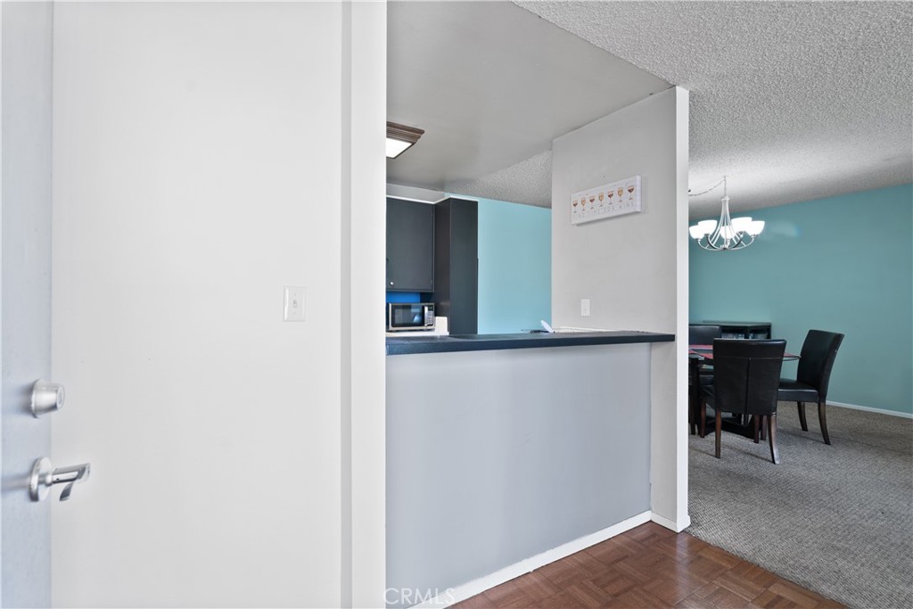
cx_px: 456
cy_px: 304
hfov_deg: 96.7
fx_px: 406
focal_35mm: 16
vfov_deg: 73.8
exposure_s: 1/2
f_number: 6.7
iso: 250
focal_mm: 16
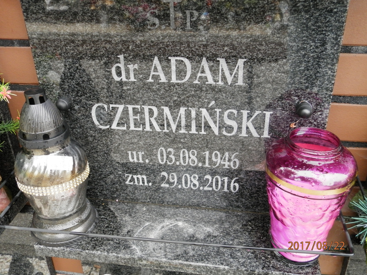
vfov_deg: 41.8
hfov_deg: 54.0
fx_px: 360
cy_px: 138
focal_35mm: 34
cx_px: 184
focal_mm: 6.1
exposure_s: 1/30
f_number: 3.3
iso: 200
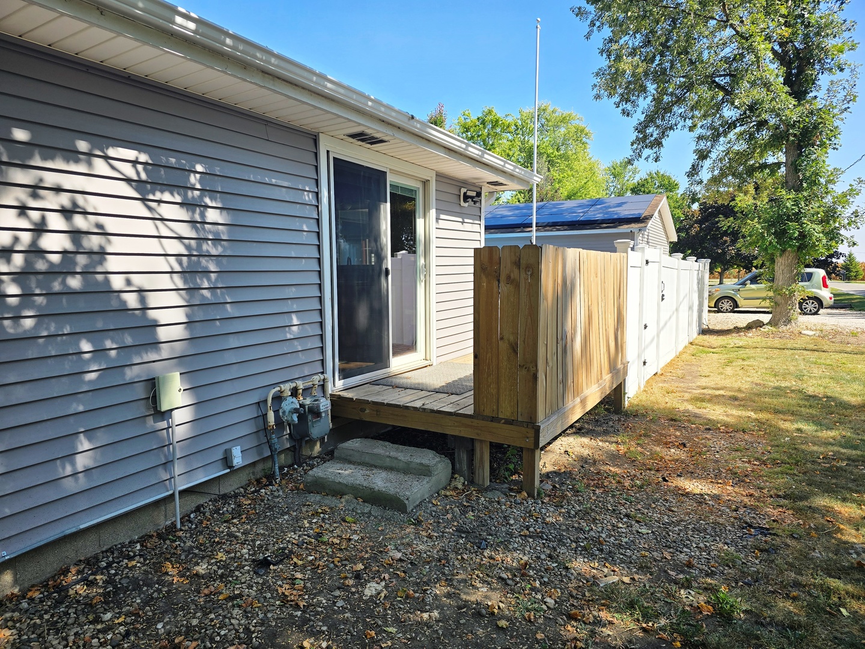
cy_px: 324
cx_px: 432
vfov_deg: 58.9
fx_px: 575
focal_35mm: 23
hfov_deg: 73.9
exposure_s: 1/474
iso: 12
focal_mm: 6.3
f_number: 1.7
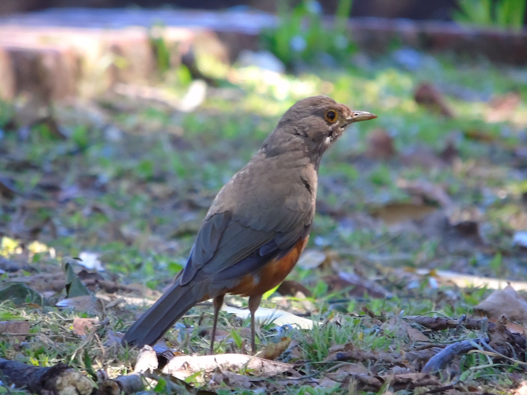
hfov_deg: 2.3
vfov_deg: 1.8
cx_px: 264
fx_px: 12910
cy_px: 198
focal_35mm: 848
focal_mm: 151
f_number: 6.1
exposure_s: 1/60
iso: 400
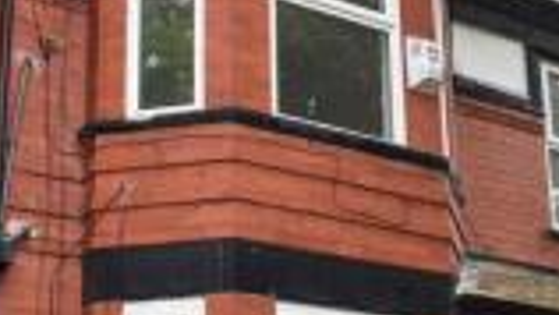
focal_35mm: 85
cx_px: 471
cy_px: 288
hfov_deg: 24.5
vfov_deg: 14.1
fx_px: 1260
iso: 110
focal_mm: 18
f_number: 5.6
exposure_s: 1/125
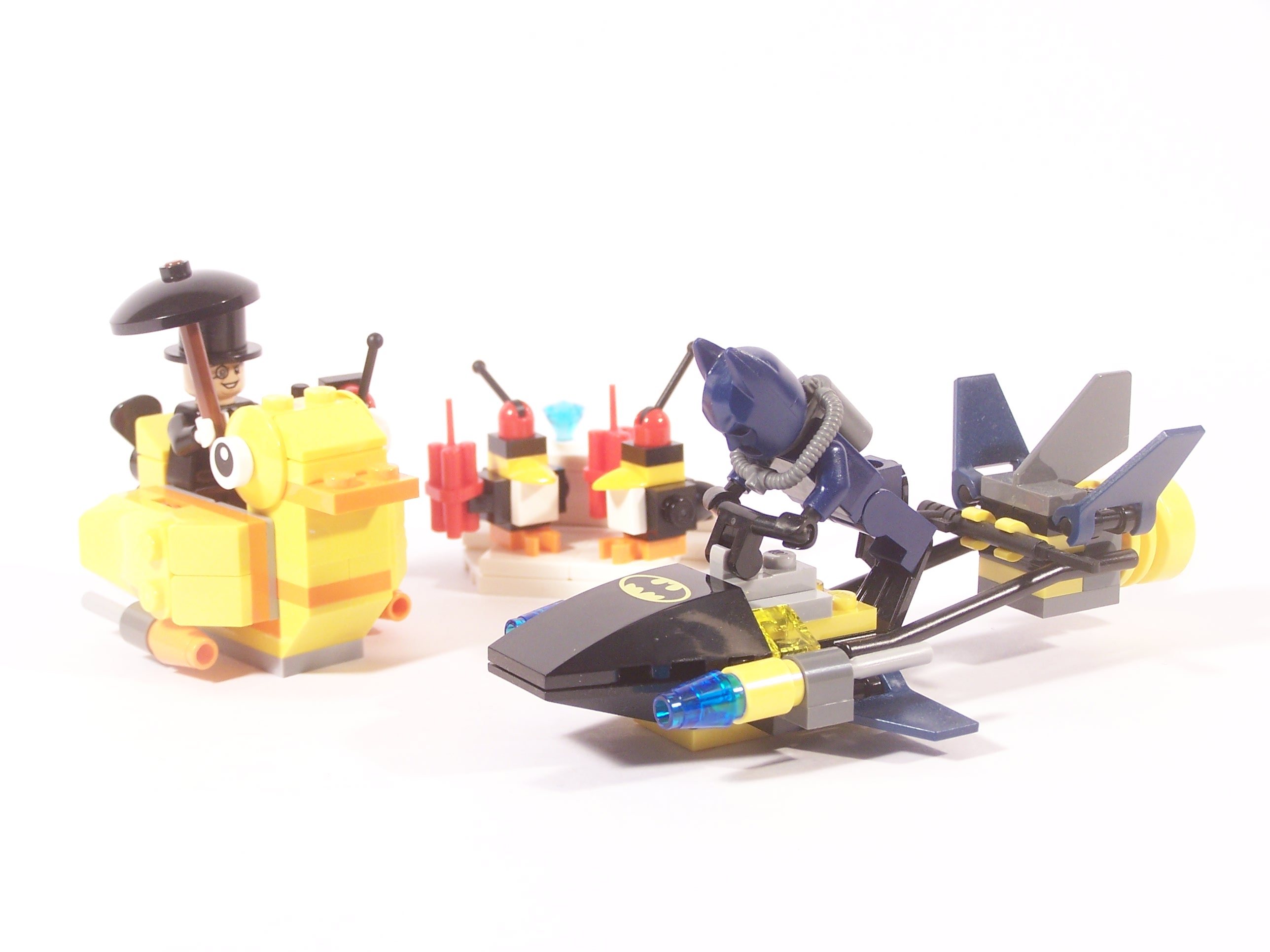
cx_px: 635
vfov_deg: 21.3
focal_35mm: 69
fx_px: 2531
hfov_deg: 28.2
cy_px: 476
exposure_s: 1/10
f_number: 3.2
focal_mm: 11.5
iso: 100
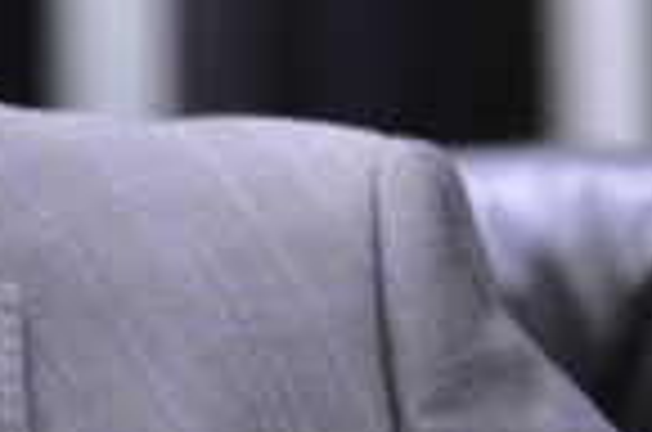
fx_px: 15361
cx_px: -751
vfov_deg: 1.6
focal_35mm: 850
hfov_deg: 2.4
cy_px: -146
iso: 3200
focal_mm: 160
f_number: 3.5
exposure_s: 1/125
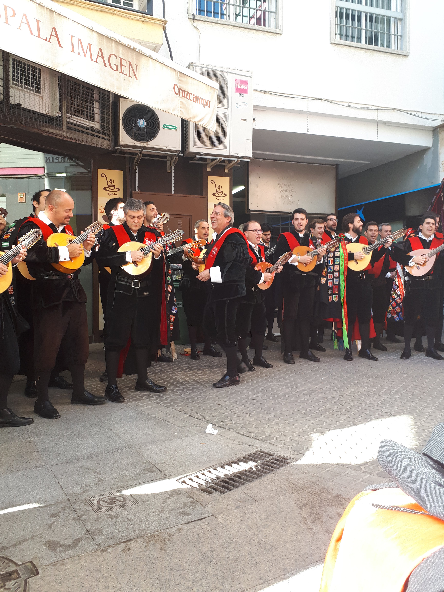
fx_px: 462
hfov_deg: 51.4
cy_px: 296
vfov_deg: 65.3
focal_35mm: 27
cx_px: 222
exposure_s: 1/100
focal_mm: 3.6
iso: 40
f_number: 1.9
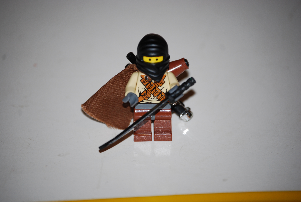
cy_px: 101
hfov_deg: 10.5
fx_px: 1632
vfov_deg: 7.1
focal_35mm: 195
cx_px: 150
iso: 200
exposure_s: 1/60
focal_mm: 130
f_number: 5
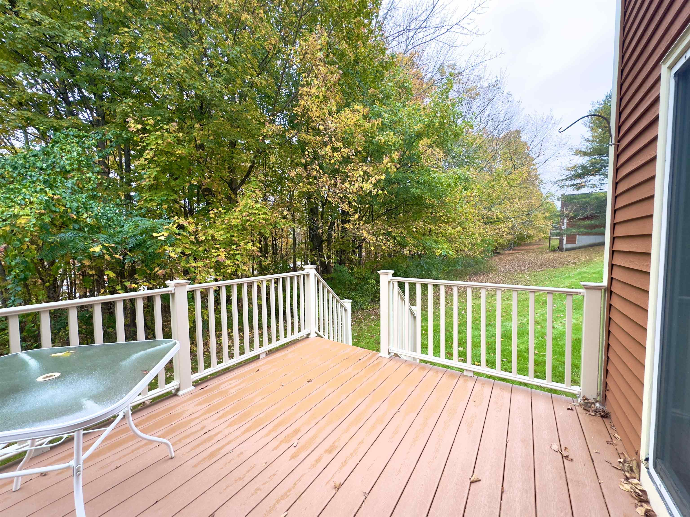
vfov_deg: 85.7
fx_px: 279
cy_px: 258
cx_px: 345
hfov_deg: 102.1
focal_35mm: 14
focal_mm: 2.22
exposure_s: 1/99
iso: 40
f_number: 2.2
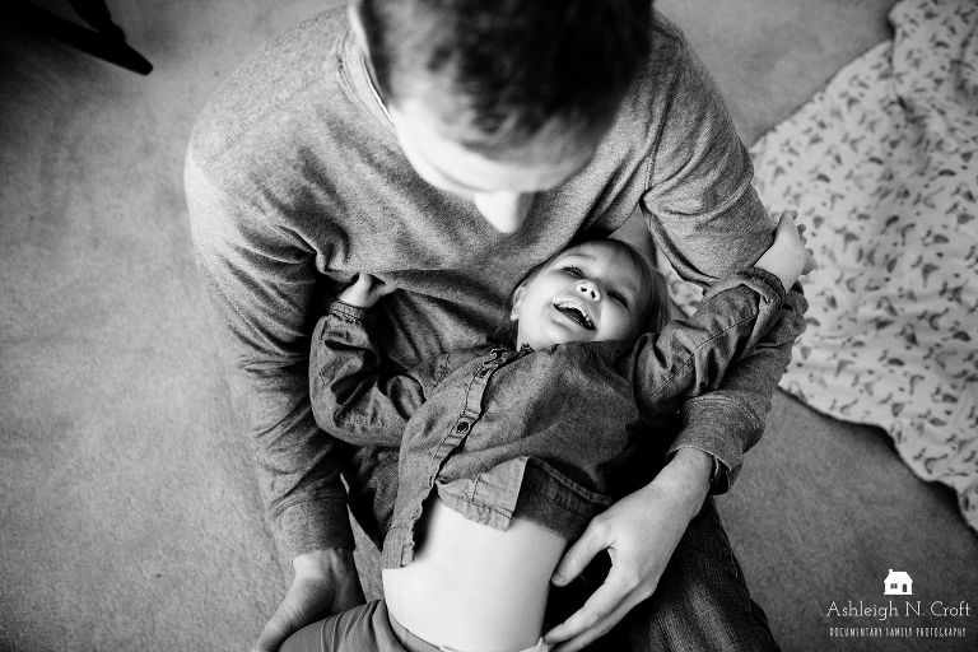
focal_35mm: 35
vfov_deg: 37.9
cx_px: 489
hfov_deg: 54.4
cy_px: 326
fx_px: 951
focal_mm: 35
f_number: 2.8
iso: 3200
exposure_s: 1/400
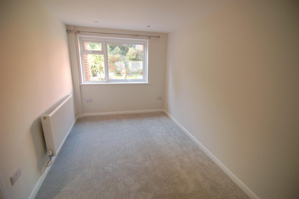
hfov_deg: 95.0
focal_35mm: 16
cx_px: 150
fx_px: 137
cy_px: 100
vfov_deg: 72.0
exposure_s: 1/30
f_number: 2.8
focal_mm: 11
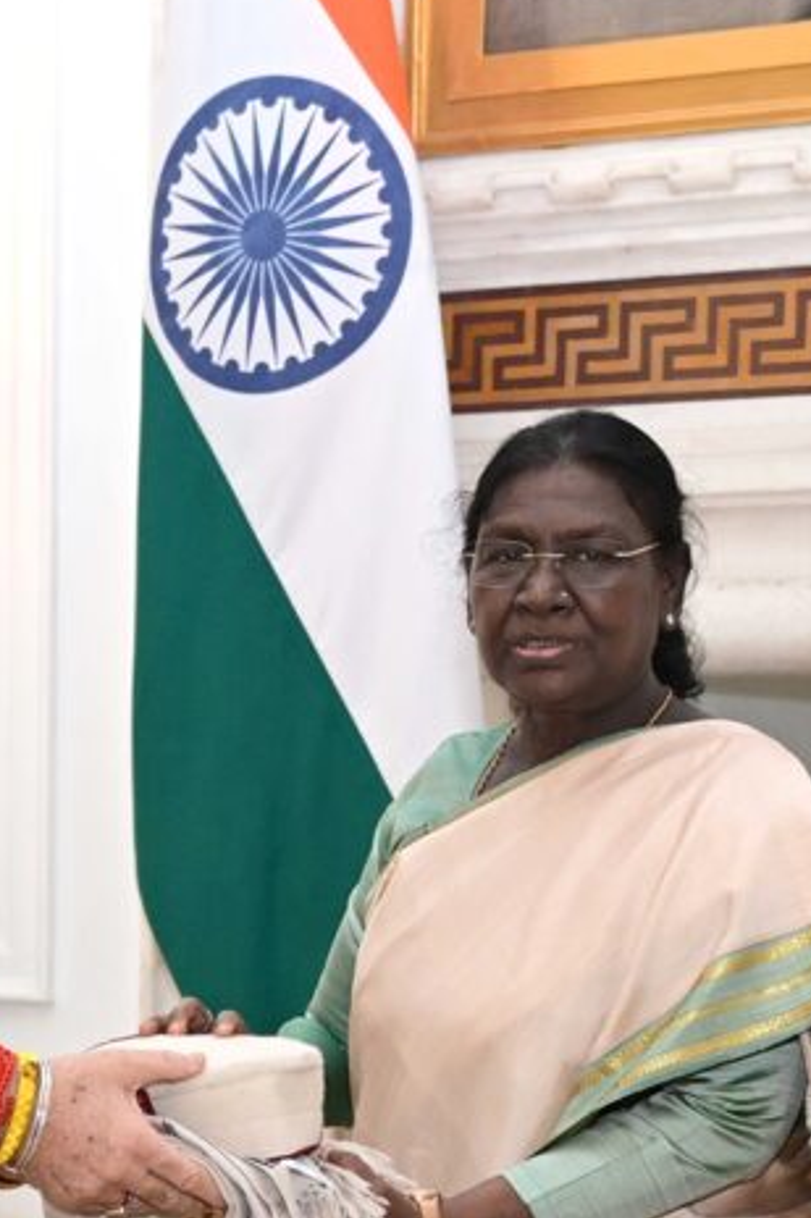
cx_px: 112
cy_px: 1305
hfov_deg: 20.5
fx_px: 2201
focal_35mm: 65
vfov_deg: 28.4
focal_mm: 29.5
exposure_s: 1/160
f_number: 4
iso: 1250
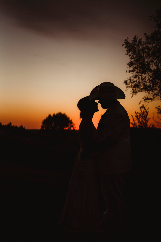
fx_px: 235
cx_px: 80
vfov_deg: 54.4
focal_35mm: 35
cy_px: 121
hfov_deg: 37.9
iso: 640
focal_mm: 35
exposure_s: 1/8000
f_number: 1.4
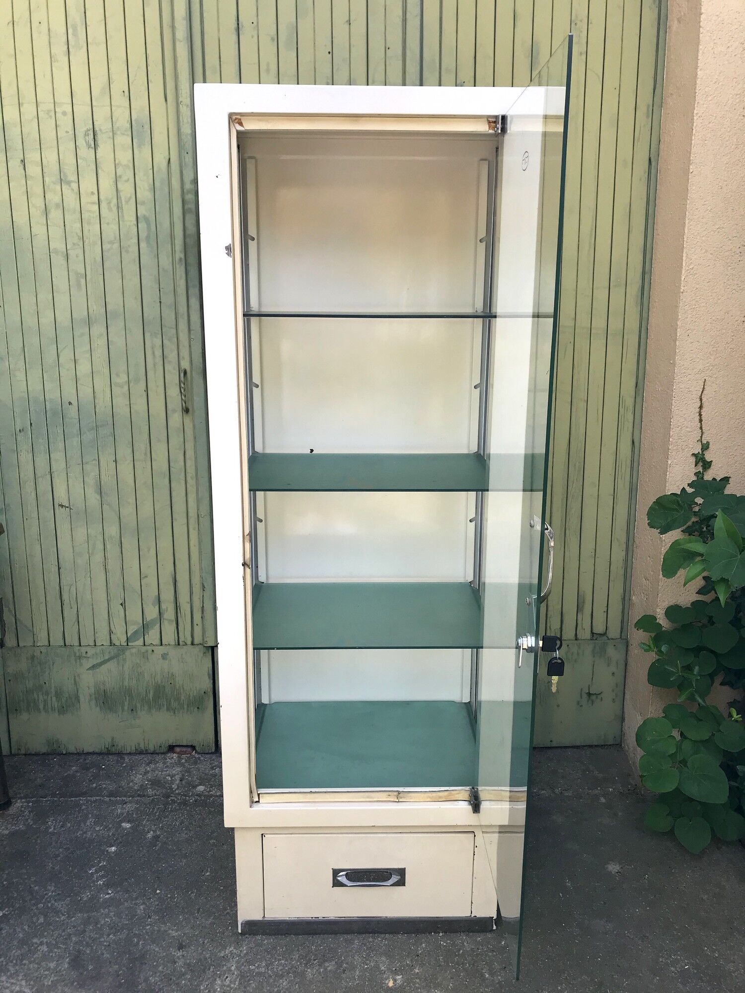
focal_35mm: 28
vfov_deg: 63.4
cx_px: 372
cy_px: 496
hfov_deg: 49.7
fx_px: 803
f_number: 1.8
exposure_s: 1/587
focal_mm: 3.99
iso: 20
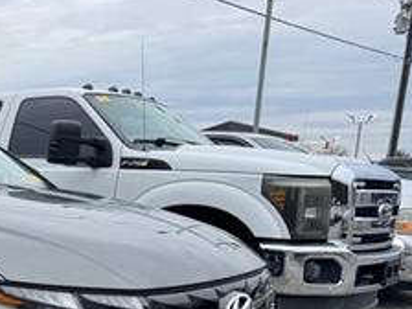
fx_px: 643
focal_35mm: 54
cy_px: 265
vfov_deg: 26.3
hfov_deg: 31.4
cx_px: -46
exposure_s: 1/1980
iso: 80
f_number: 1.78
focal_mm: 6.76
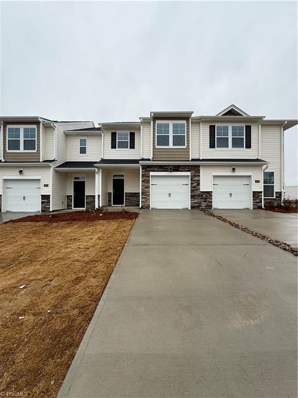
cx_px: 149
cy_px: 199
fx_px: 161
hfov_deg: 85.7
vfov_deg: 102.1
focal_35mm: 14
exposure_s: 1/421
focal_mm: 2.22
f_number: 2.2
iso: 50
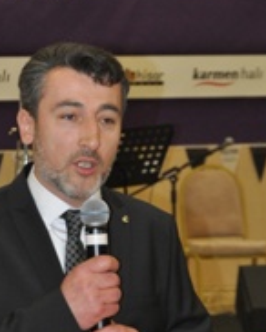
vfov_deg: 12.7
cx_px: 69
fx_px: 1493
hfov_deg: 10.2
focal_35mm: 152
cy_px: 150
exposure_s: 1/60
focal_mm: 44
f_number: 4.2
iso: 800
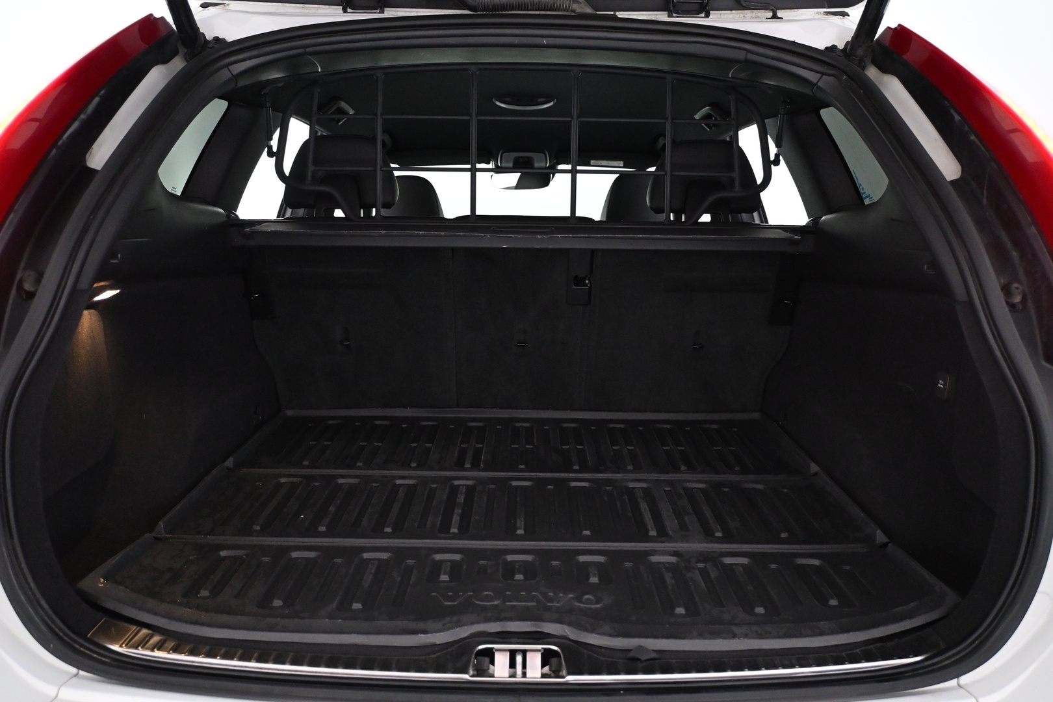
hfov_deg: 61.9
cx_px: 526
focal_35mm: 30
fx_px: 877
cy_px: 351
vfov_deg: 43.6
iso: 3200
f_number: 3.8
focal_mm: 20
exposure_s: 1/80
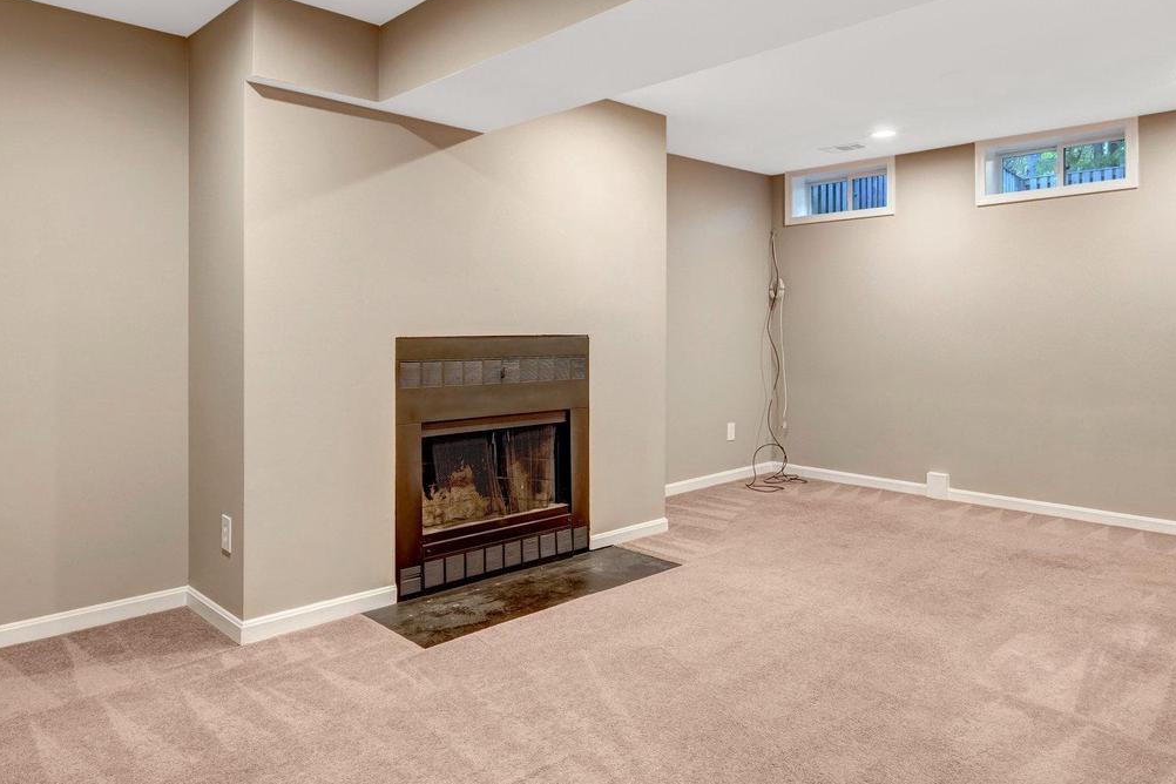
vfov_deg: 54.9
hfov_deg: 76.1
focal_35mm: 23
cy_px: 342
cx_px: 576
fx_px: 751
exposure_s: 1/8
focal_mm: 16
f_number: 8
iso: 1250
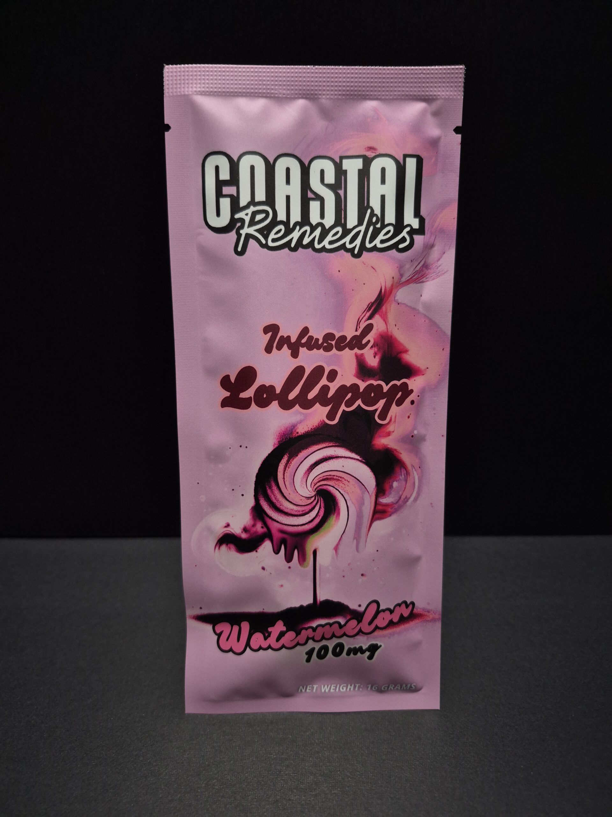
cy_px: 408
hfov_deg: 58.9
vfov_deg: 73.9
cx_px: 306
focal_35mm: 23
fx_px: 542
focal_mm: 5.4
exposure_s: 1/120
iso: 320
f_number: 1.8
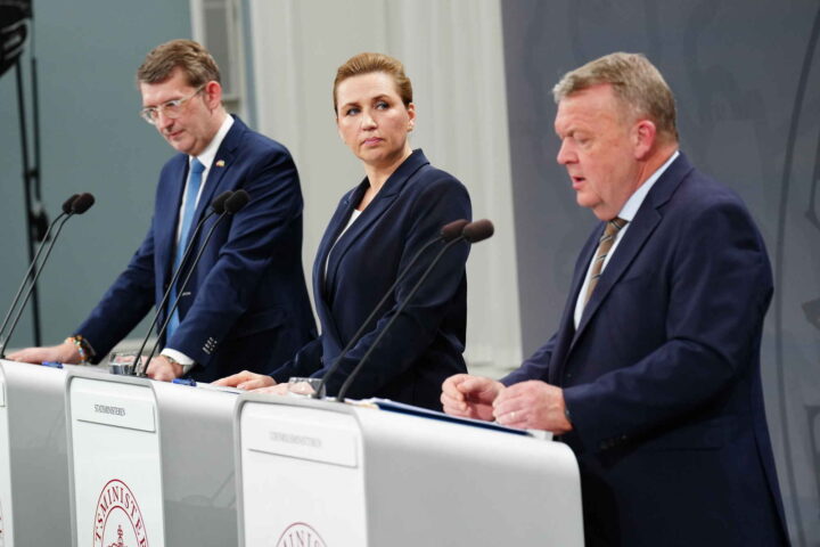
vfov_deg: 11.1
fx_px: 2801
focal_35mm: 123
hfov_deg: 16.7
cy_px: 274
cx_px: 410
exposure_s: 1/250
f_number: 4
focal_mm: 123
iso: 1600
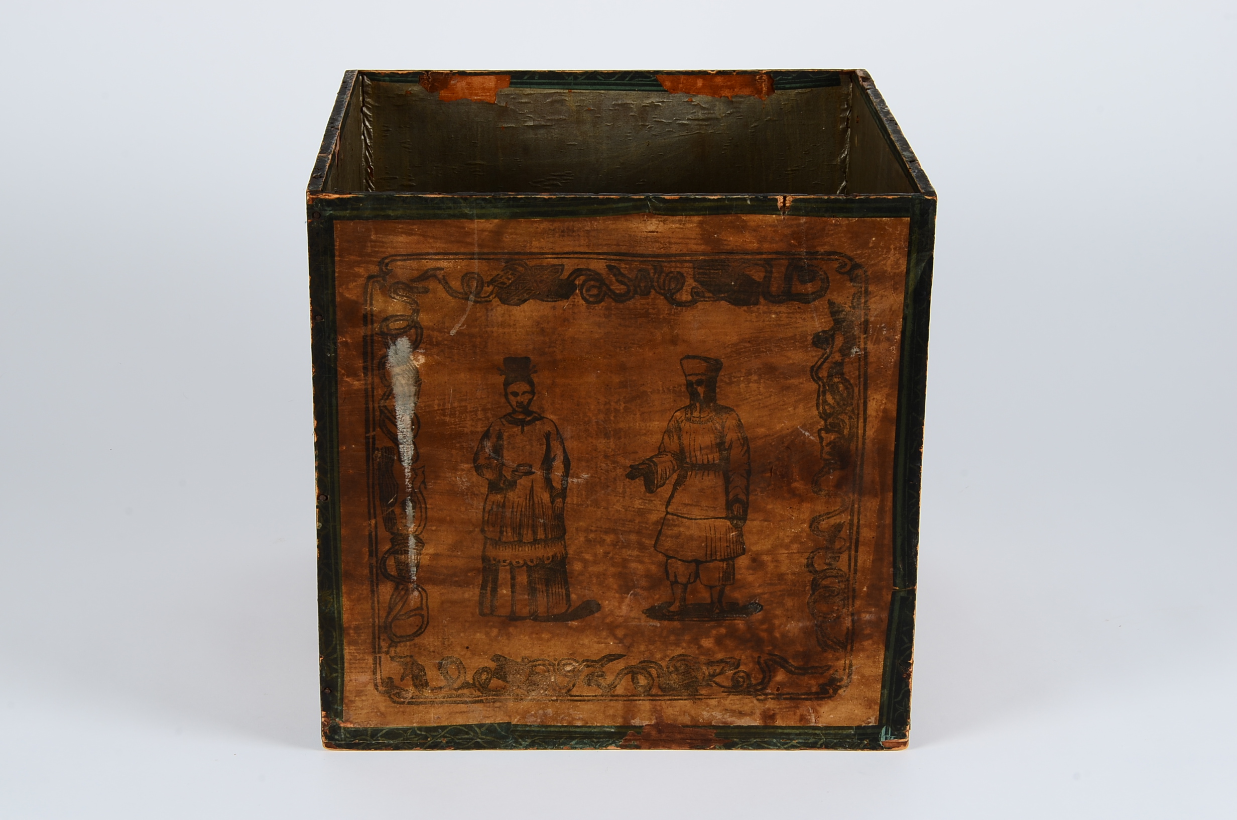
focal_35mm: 75
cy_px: 410
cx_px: 618
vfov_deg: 18.1
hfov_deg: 27.0
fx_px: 2572
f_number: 14
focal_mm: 50
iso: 100
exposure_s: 1/125
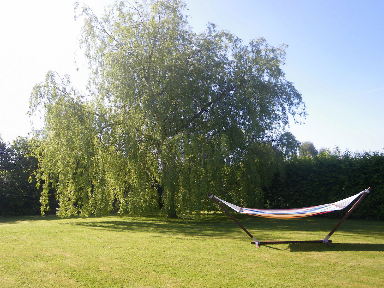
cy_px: 144
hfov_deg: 55.4
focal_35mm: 33
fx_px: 366
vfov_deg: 42.9
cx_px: 192
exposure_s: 1/320
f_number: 2.8
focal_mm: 5.8
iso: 64
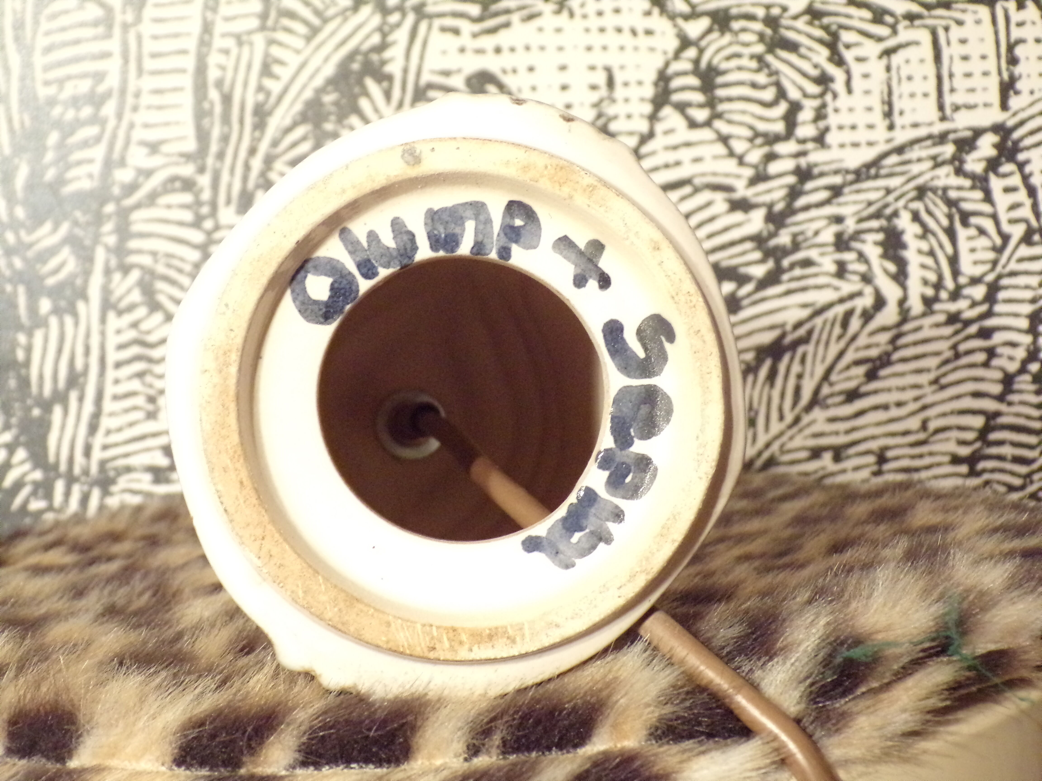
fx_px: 1475
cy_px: 390
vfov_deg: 29.7
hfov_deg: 38.9
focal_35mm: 49
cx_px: 521
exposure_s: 1/12
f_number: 3.5
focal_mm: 8.7
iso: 800
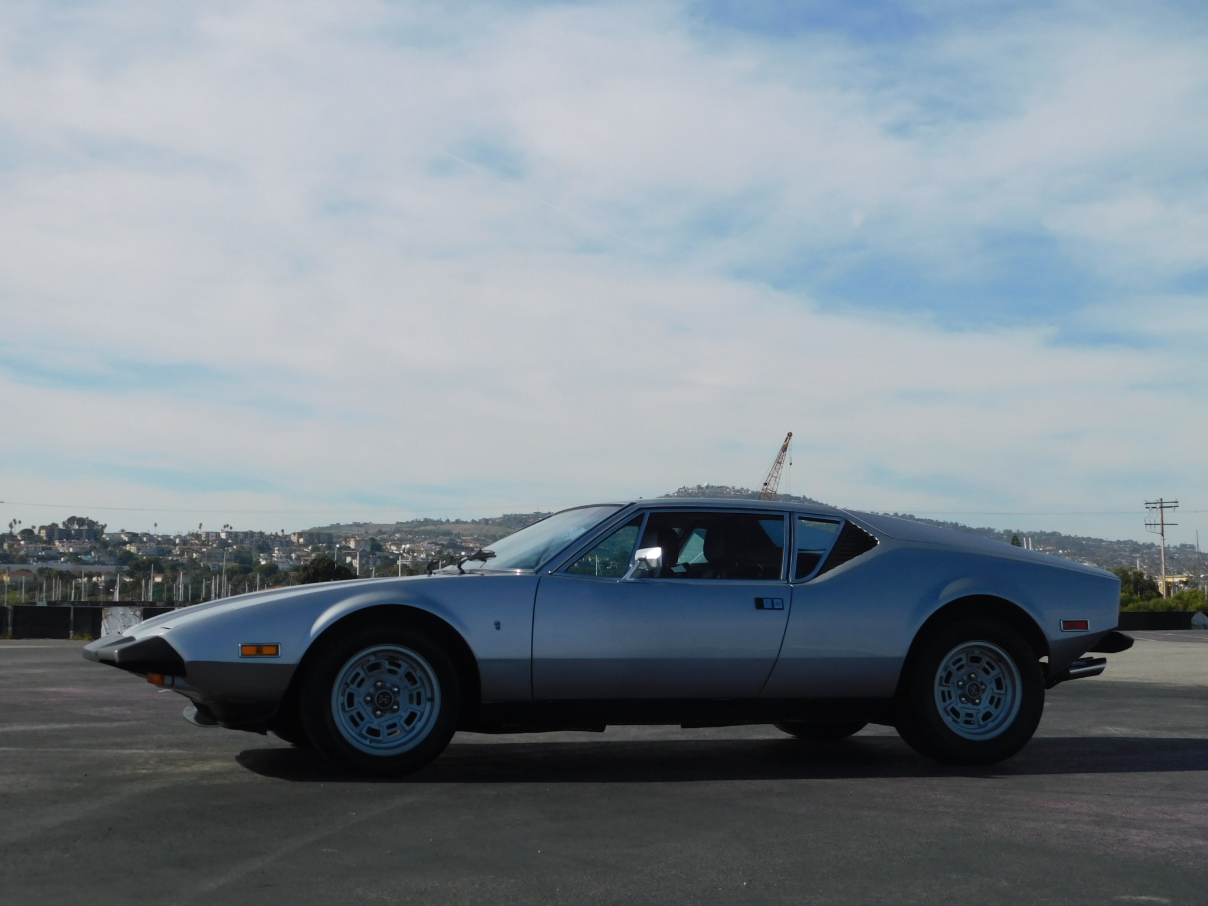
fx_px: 1780
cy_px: 453
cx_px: 604
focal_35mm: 51
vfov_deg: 28.6
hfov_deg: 37.5
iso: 125
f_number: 7.6
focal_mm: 9
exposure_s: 1/400
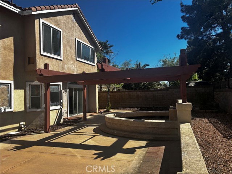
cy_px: 87
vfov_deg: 53.1
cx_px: 116
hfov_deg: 67.3
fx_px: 174
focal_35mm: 26
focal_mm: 5.96
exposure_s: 1/3650
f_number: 1.6
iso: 50
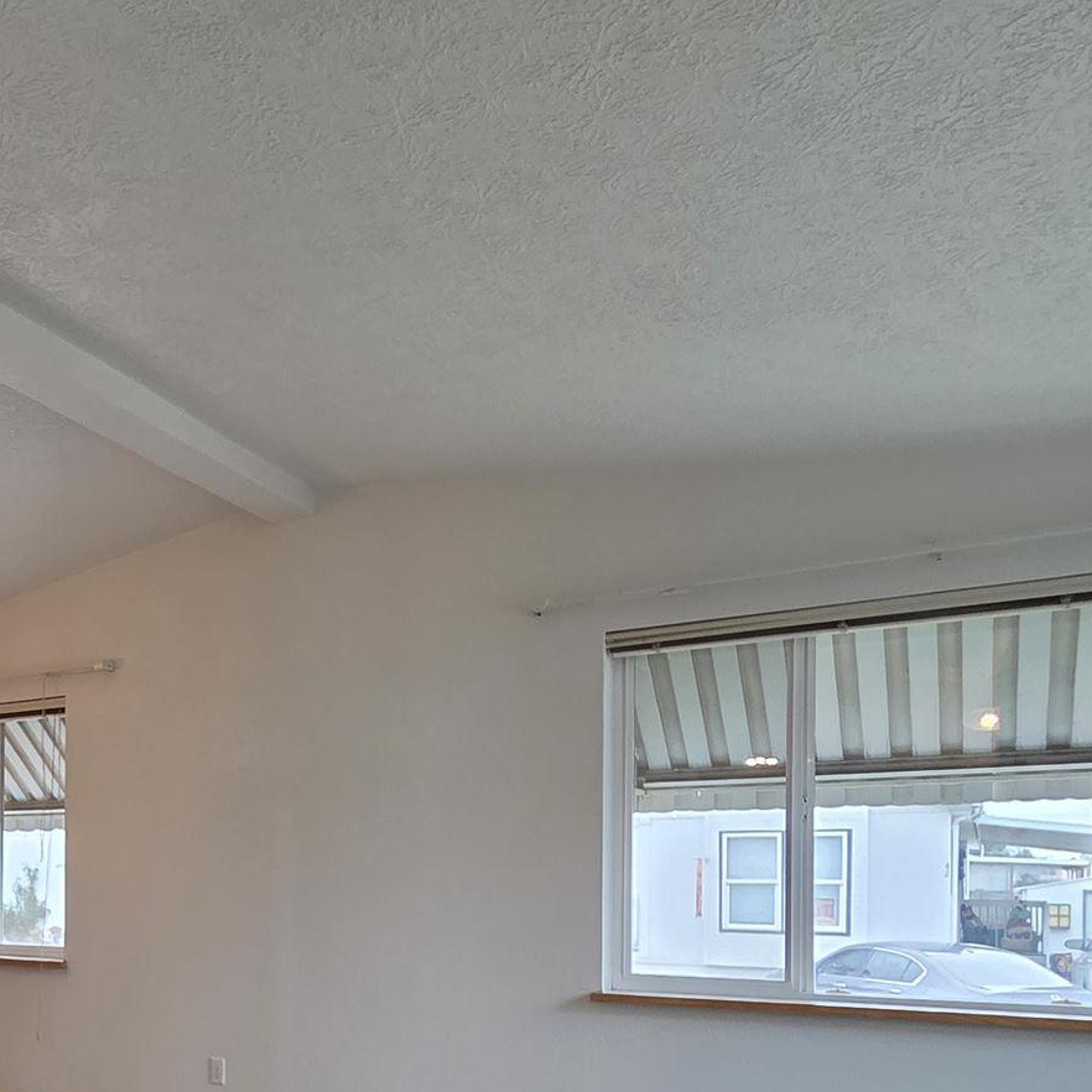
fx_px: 1071
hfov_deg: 46.3
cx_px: 27
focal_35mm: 30
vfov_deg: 50.8
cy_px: 873
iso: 200
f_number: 2.2
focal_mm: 2.2
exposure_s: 1/120
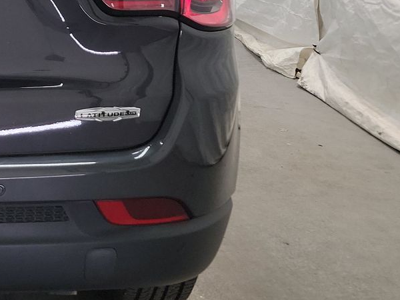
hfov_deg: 26.0
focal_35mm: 64
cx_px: -117
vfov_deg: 22.6
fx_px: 740
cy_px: 55
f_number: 1.8
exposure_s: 1/59
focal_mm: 6.7
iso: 146
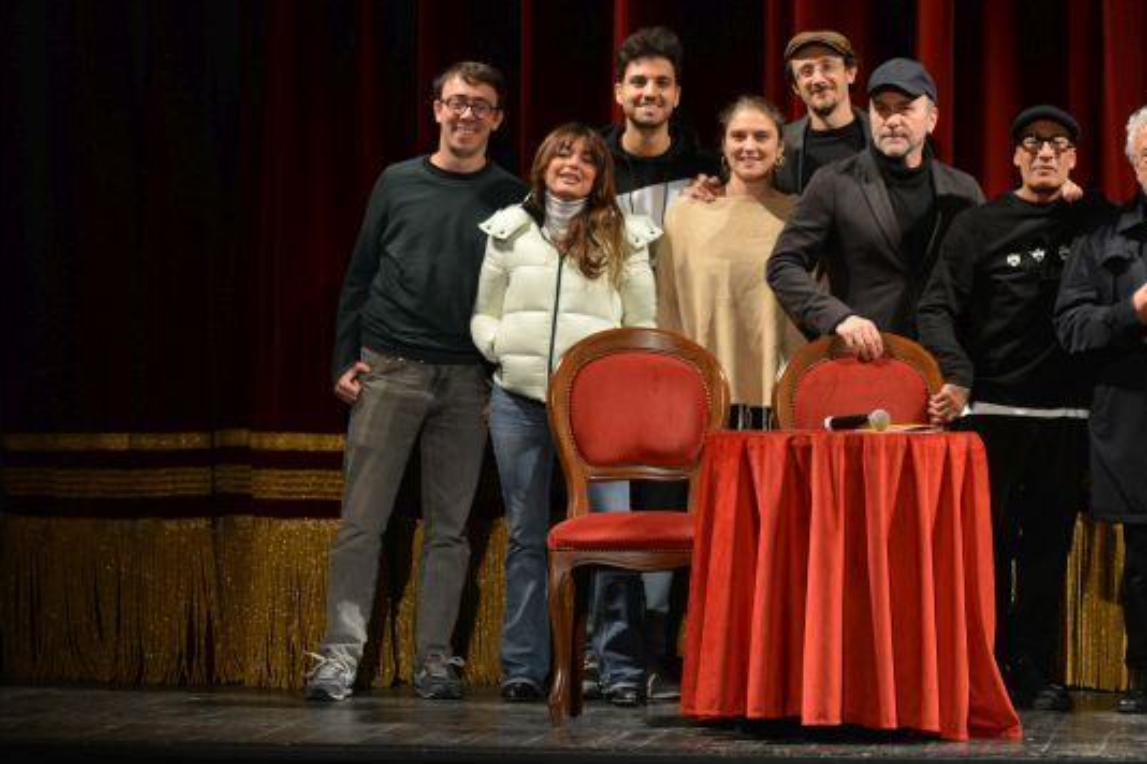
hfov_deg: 15.4
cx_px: 1068
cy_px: 168
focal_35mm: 131
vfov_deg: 10.4
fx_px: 4173
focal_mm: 70
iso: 400
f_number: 4
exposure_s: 1/80
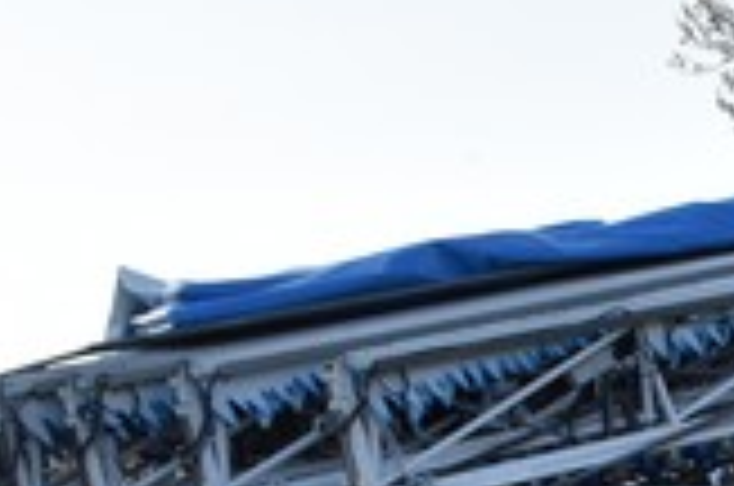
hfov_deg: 10.1
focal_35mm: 192
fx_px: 3907
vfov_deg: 7.0
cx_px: 1319
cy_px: 673
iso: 800
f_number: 8
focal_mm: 26
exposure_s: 1/400
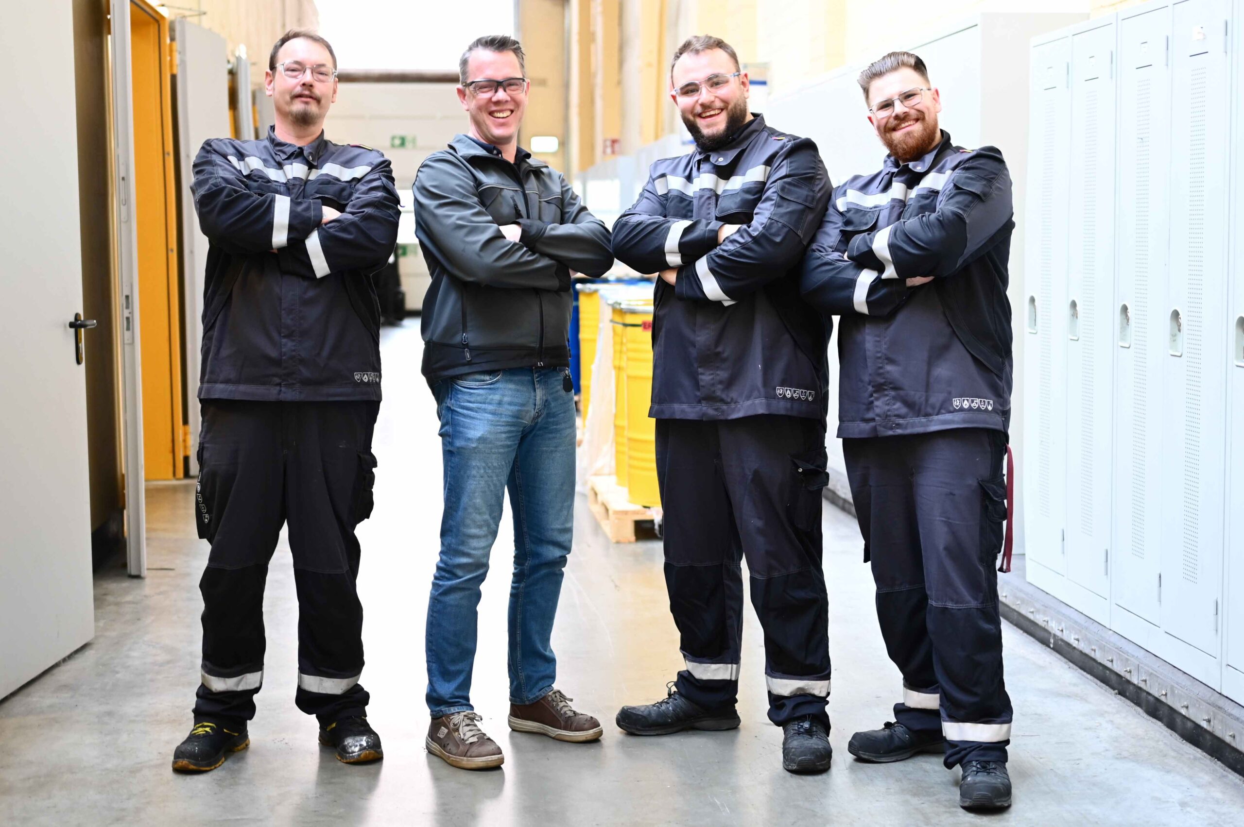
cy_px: 414
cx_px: 622
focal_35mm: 40
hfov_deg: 48.5
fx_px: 1381
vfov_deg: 33.4
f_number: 2.2
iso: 1000
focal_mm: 40
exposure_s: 1/60
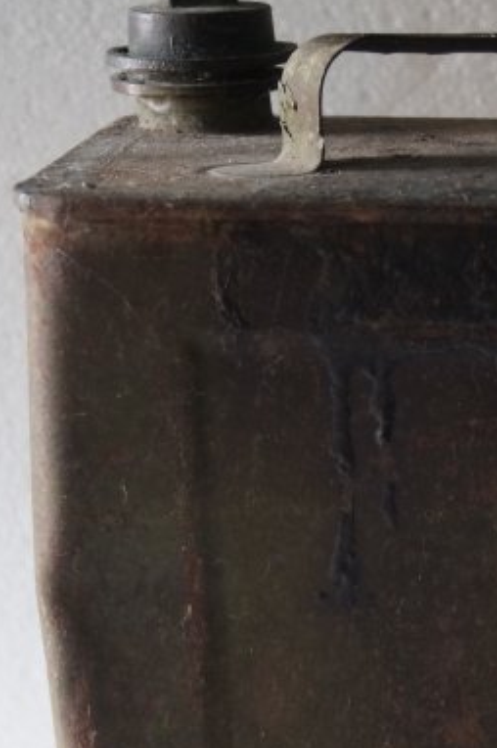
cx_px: 552
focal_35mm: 83
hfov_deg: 15.9
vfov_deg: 24.0
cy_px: 618
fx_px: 1722
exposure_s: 1/60
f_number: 4
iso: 1600
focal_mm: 22
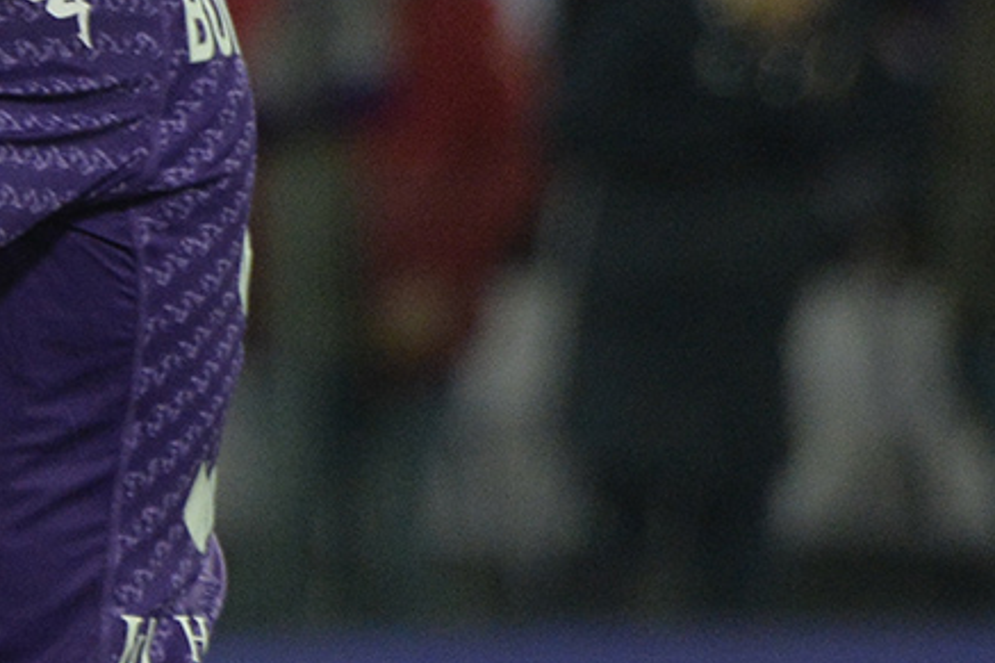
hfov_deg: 1.9
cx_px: -153
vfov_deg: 1.3
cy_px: 296
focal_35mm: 1099
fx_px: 30362
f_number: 5.6
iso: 2500
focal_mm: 400
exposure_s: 1/1000
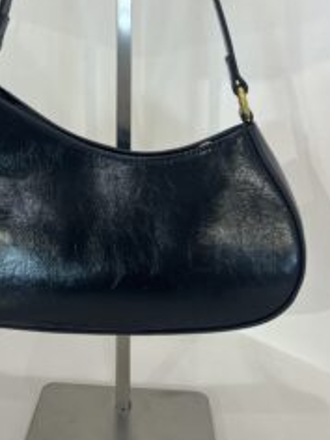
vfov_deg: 42.0
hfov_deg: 32.5
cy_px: 125
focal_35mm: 44
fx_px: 559
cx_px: 99
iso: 80
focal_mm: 5.1
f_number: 1.6
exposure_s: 1/100
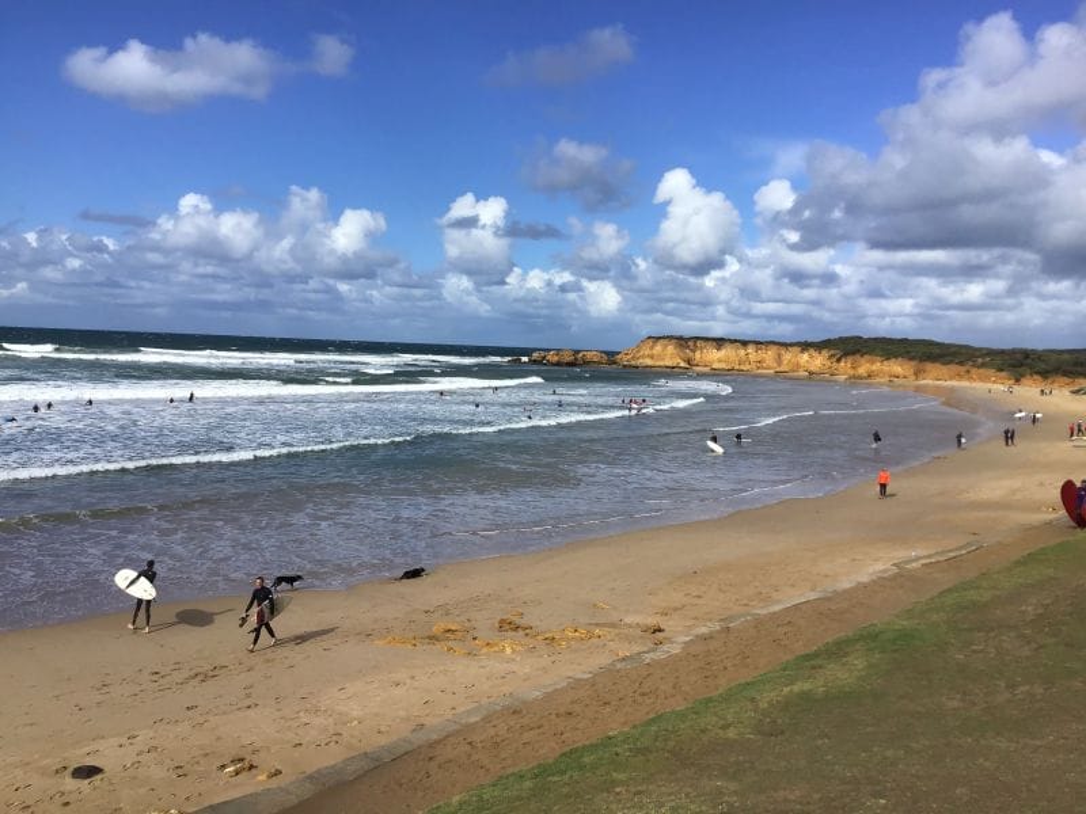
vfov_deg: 45.4
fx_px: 973
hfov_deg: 58.4
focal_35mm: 31
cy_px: 407
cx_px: 543
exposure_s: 1/2551
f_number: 2.4
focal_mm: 3.3
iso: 25
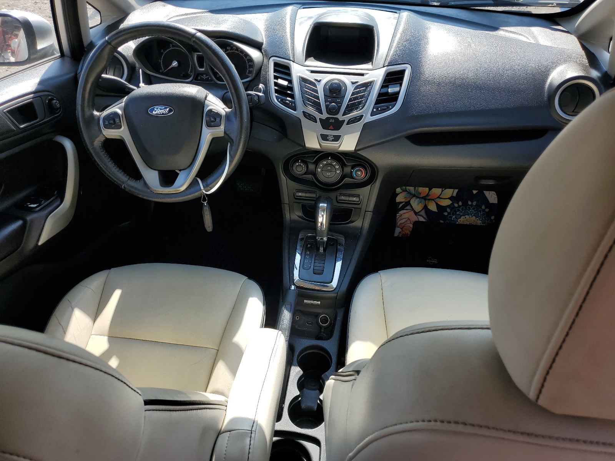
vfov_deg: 53.1
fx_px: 462
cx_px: 308
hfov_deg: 67.3
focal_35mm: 26
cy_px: 230
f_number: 1.5
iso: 50
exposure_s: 1/1000
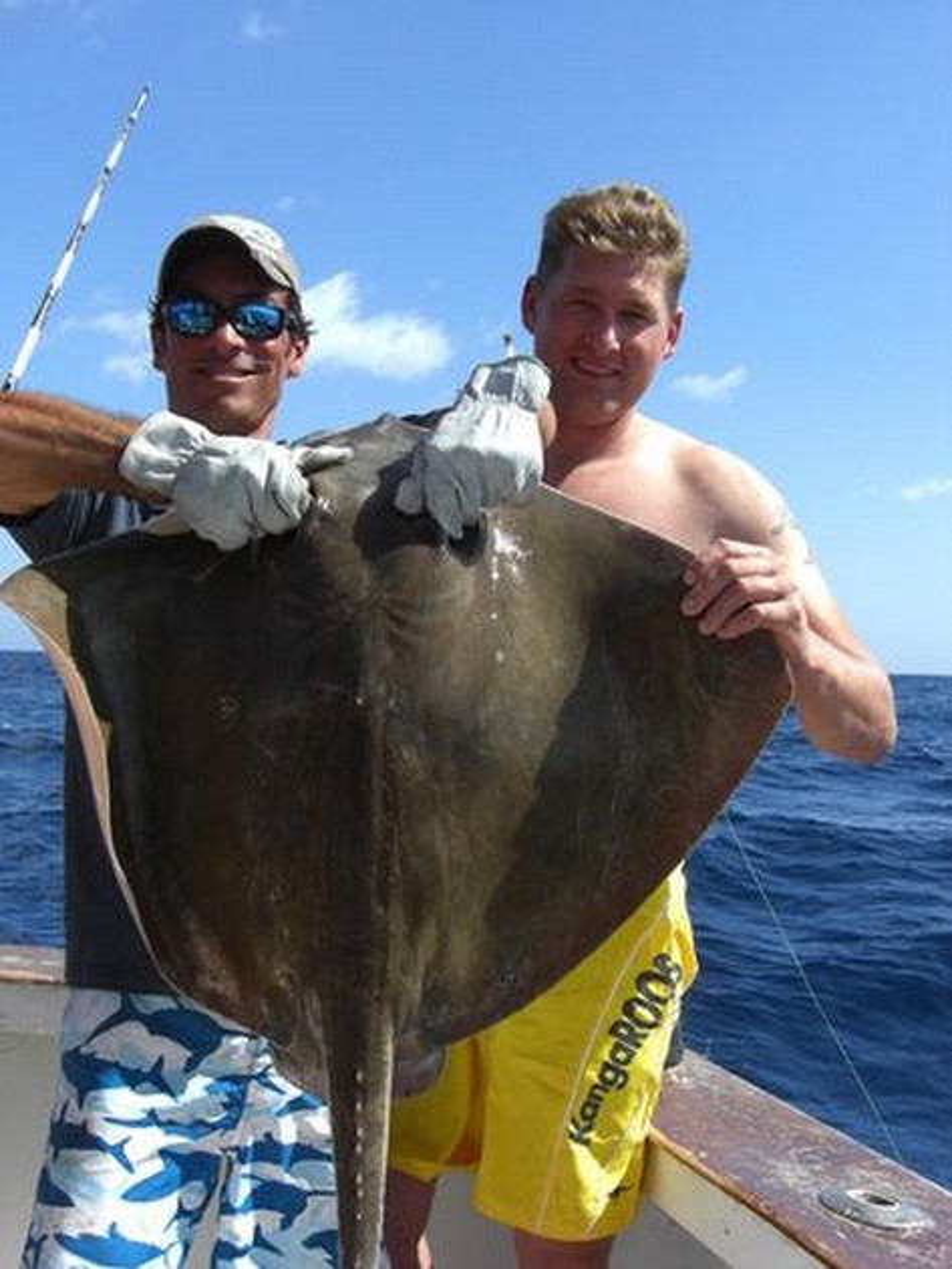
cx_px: 476
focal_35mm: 38
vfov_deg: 49.0
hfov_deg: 37.7
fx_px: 1392
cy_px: 634
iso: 80
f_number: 4
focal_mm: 7.9
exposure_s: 1/640
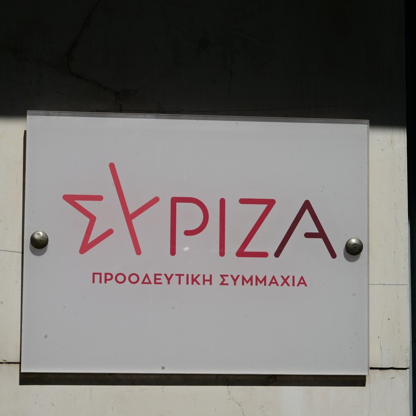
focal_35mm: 96
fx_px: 1305
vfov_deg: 18.1
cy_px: 208
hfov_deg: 18.1
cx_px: 161
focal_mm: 75
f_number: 16
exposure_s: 1/800
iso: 400
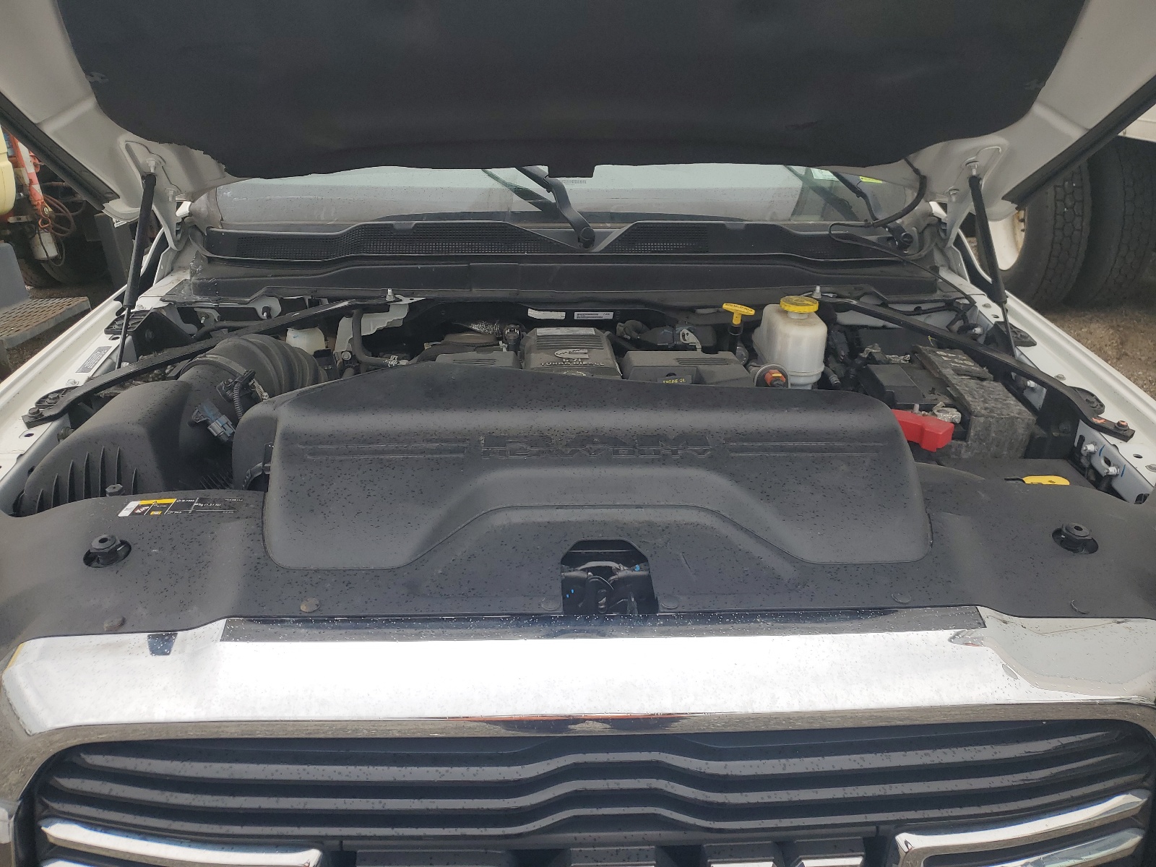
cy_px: 434
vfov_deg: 53.1
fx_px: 868
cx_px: 578
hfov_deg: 67.3
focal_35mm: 26
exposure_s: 1/333
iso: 50
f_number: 1.5
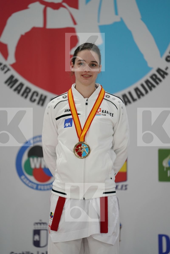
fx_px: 1417
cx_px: 85
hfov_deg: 6.9
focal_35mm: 200
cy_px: 127
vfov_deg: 10.3
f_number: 2.8
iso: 640
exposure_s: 1/250
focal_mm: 200
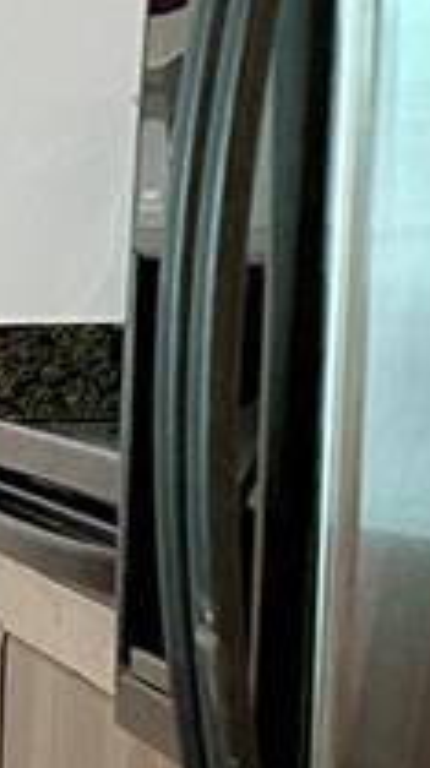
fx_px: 3316
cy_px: 753
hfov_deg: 6.9
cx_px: -739
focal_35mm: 163
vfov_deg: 13.1
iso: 400
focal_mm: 4.2
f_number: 1.6
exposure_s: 1/60
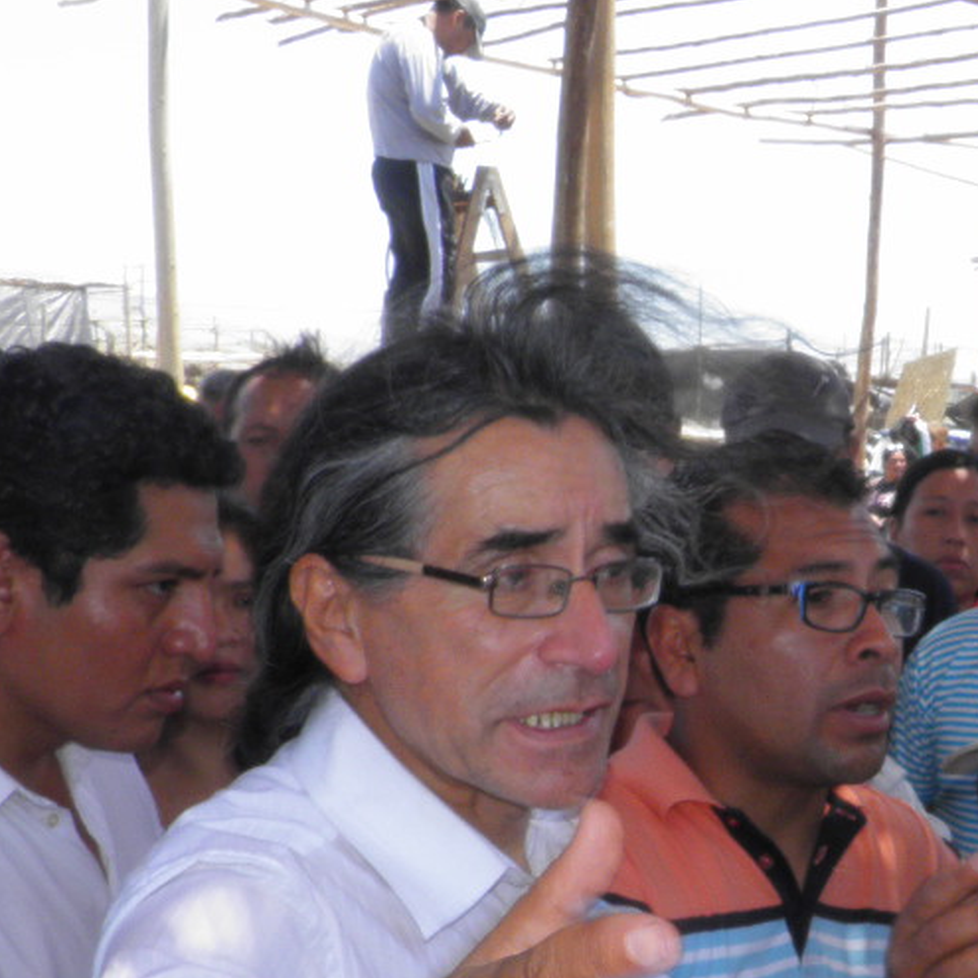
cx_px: 784
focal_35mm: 64
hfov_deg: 26.4
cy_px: 885
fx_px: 2046
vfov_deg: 26.0
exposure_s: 1/50
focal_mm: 4.9
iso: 50
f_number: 8
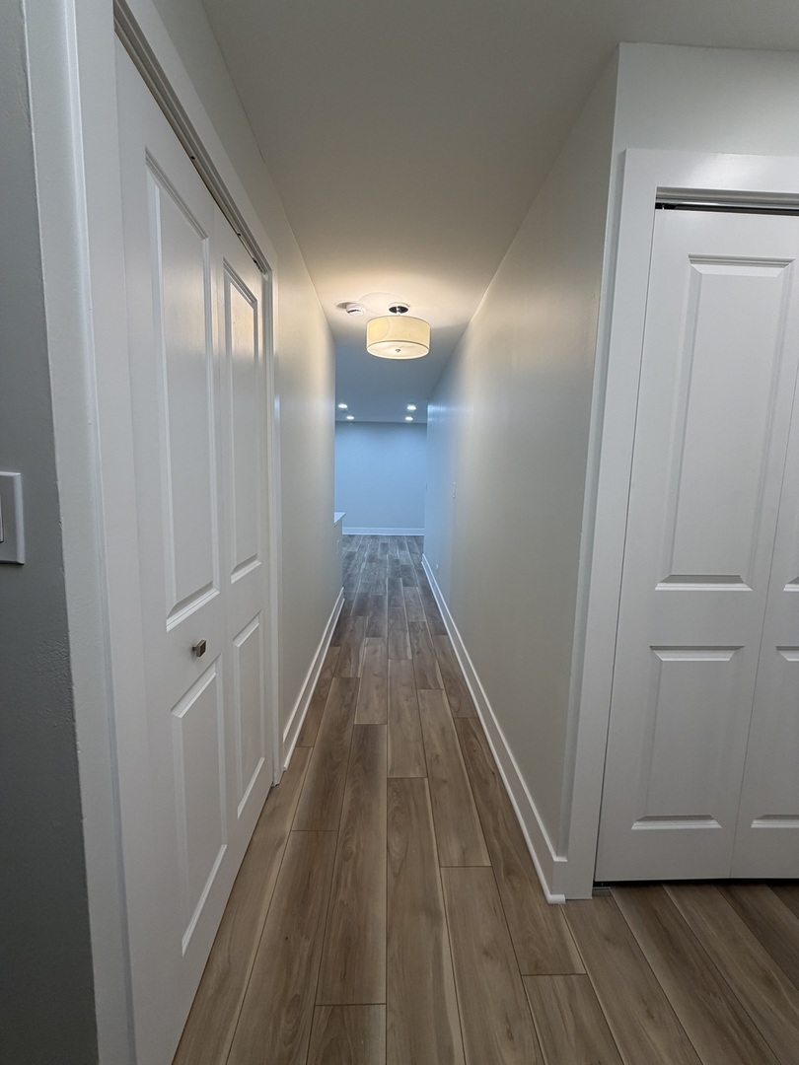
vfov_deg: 102.1
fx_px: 431
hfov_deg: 85.7
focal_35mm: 14
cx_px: 400
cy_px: 532
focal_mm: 2.22
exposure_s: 1/120
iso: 125
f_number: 2.2
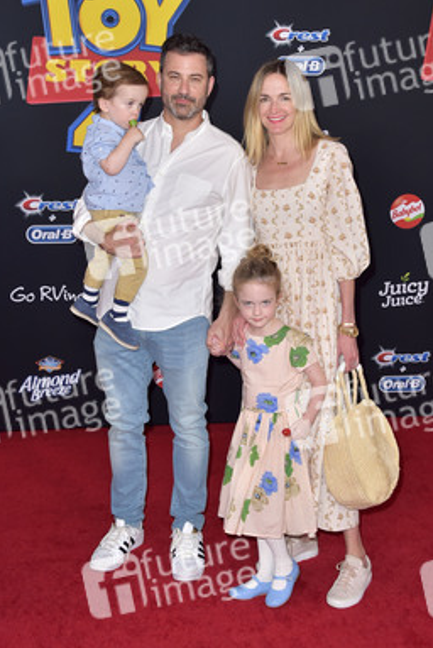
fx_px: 846
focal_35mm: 47
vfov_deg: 41.9
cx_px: 219
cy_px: 325
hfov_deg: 28.7
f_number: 7.1
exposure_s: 1/200
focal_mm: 45
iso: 500
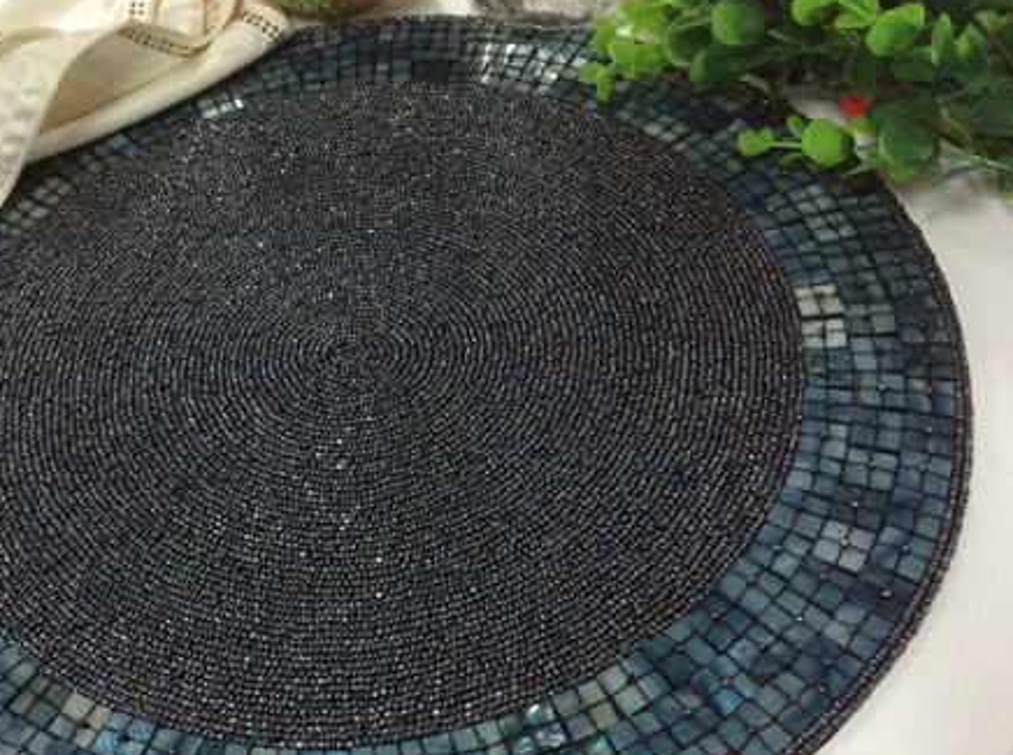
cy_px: 451
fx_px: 1372
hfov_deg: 40.1
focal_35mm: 47
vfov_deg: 30.7
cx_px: 355
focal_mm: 3.3
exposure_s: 1/25
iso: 200
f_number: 2.4
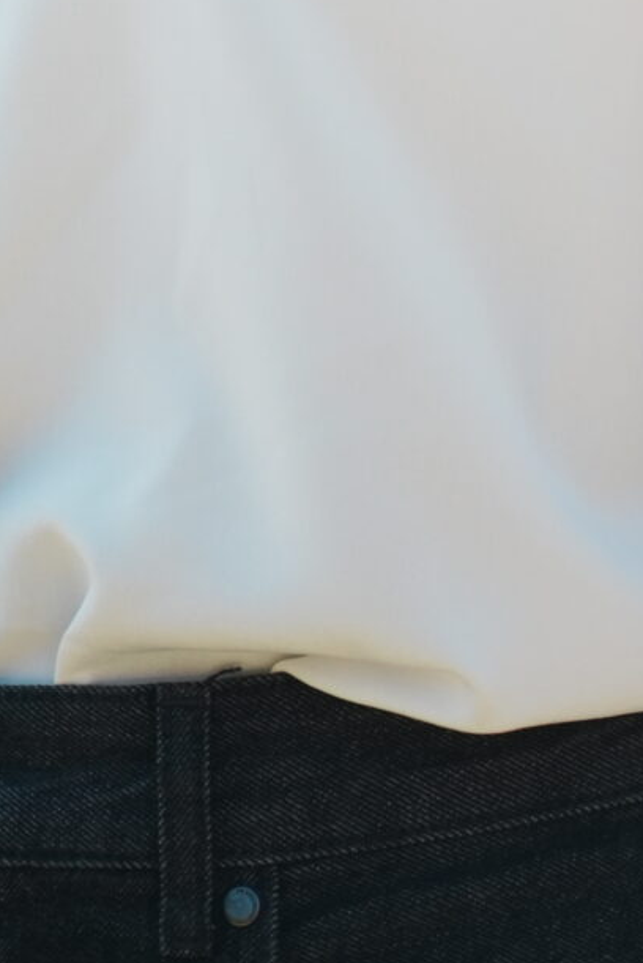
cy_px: -930
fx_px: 9526
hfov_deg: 3.9
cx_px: 307
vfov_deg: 5.7
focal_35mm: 356
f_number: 1.8
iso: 800
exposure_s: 1/8000
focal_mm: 85
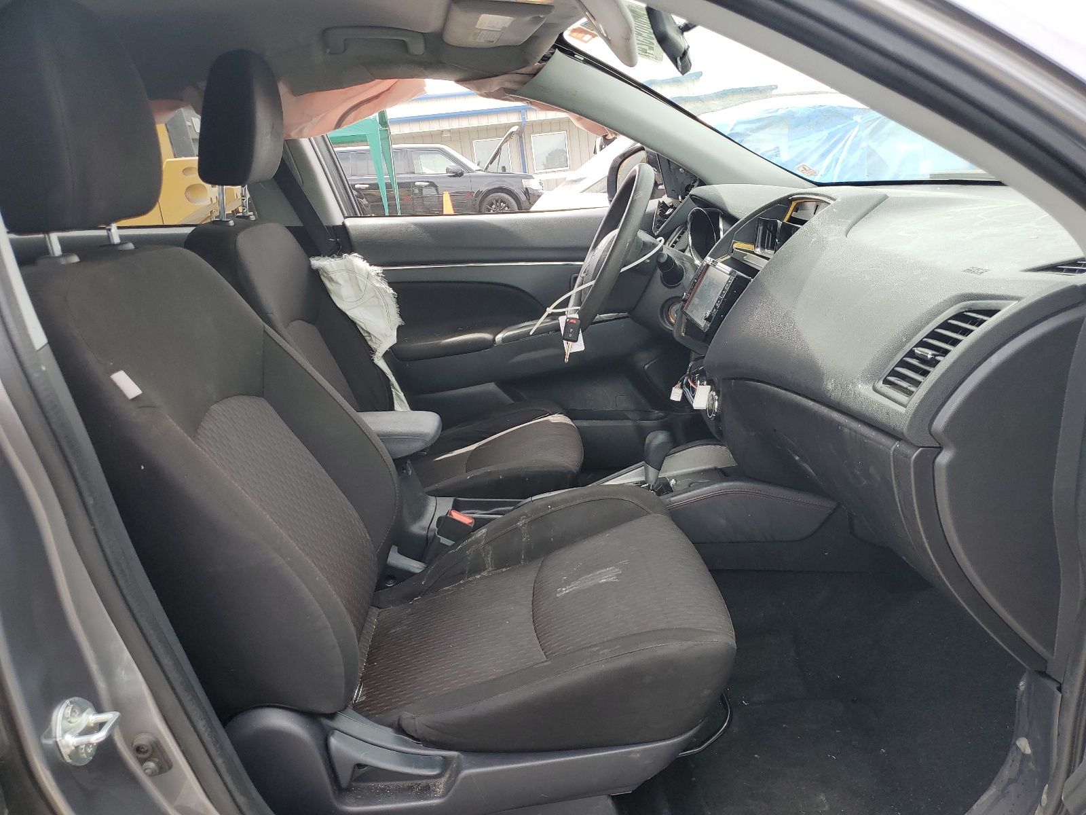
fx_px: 816
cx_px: 543
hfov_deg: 67.3
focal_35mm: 26
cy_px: 408
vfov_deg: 53.1
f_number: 1.5
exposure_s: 1/476
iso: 50
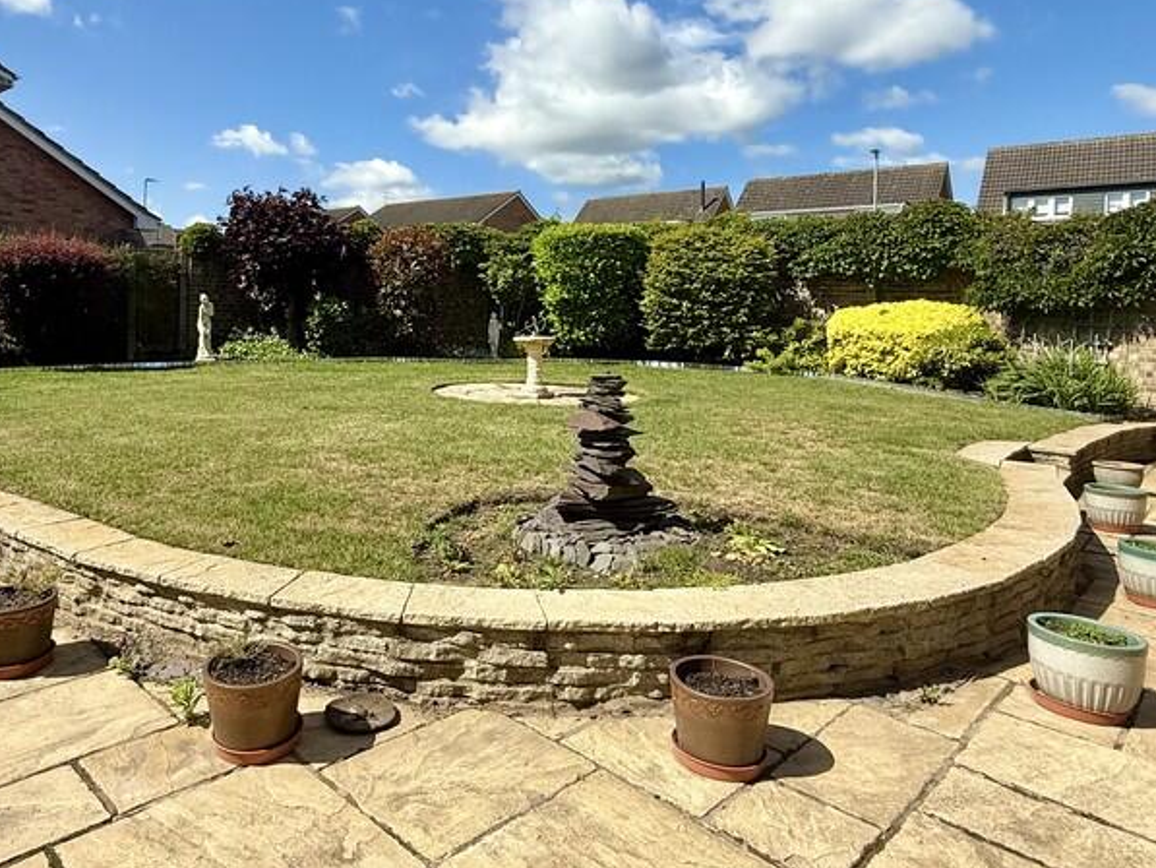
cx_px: 443
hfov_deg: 70.6
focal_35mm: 24
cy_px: 316
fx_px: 802
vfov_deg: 56.0
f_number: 2.2
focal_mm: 2.22
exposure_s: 1/1795
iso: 50
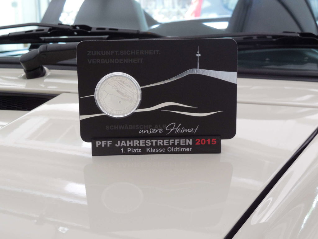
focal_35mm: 66
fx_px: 606
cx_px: 159
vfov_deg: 22.3
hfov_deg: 29.4
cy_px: 120
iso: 280
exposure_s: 1/30
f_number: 4.2
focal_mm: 10.9
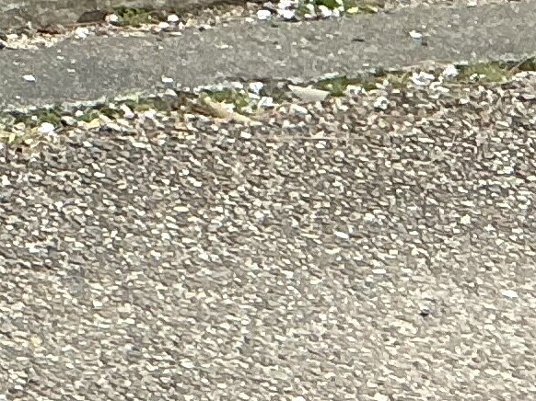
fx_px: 3111
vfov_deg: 6.9
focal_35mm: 201
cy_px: -650
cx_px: -1107
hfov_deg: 8.3
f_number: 1.8
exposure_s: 1/749
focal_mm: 3
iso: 25
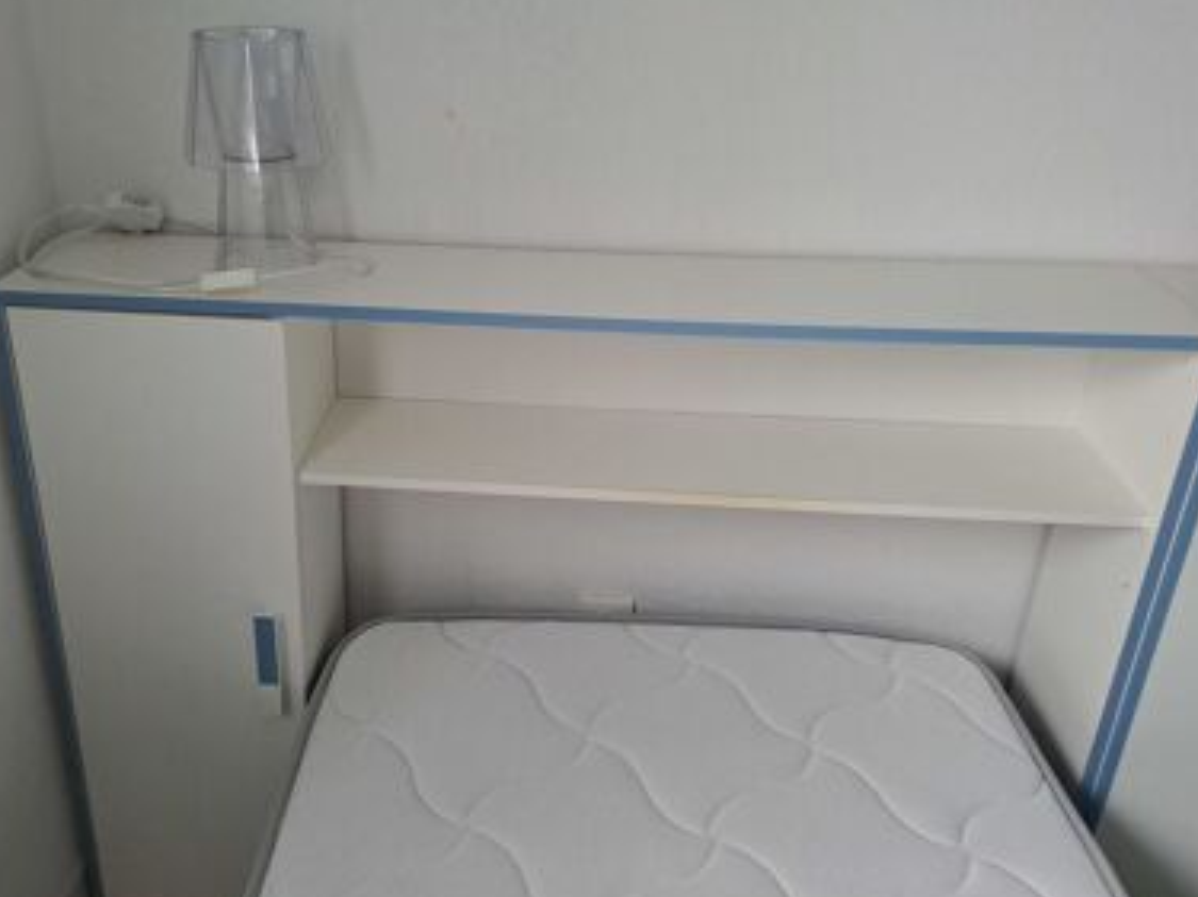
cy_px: 447
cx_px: 470
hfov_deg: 56.3
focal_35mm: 32
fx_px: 1107
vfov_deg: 44.1
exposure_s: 1/50
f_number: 1.8
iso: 320
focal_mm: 4.65
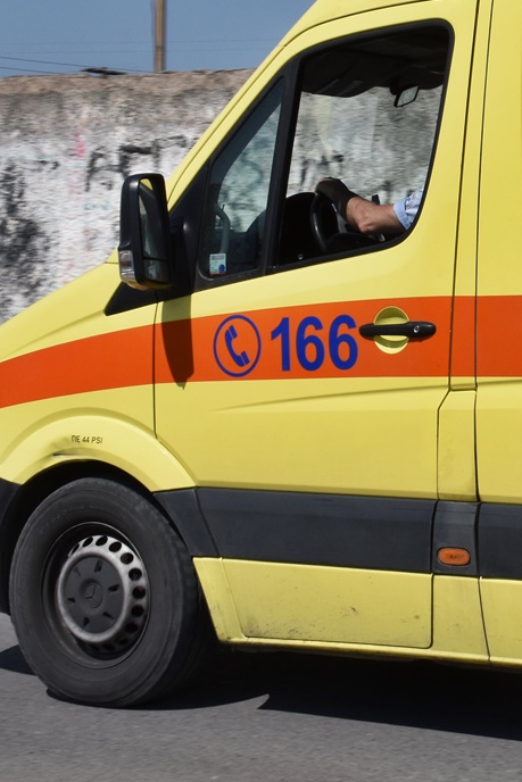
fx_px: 2047
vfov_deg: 21.5
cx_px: 701
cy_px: 229
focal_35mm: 94
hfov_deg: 13.9
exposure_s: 1/800
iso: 500
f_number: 14
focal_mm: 27
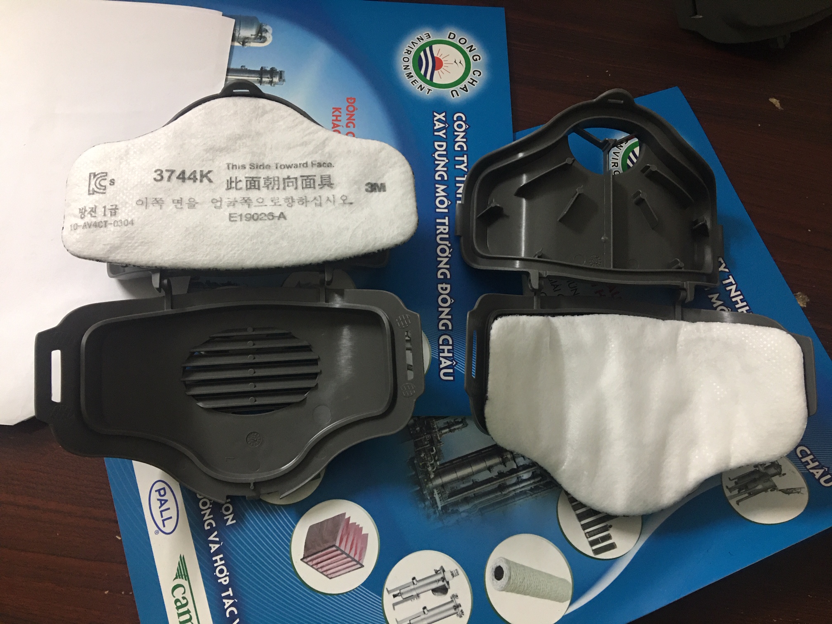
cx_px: 416
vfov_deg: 48.2
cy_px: 312
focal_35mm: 29
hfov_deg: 61.7
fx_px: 697
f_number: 2.2
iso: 80
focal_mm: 4.15
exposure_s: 1/17
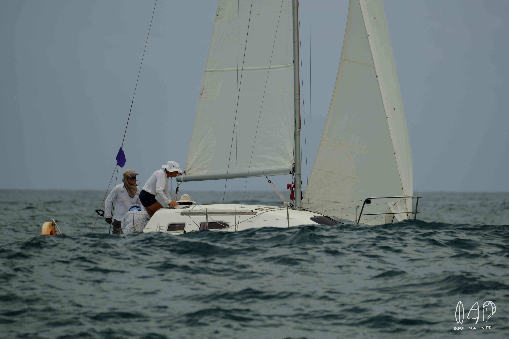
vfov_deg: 3.3
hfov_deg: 4.9
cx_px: 254
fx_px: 5952
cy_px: 170
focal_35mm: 421
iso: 200
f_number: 5.2
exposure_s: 1/2500
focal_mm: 280.4
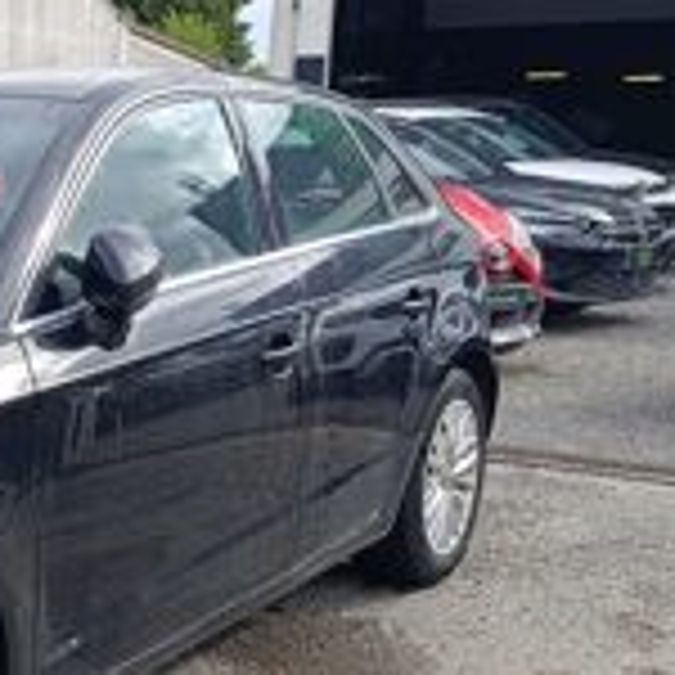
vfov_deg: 26.2
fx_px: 1434
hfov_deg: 23.3
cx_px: -212
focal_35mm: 65
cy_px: 484
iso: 50
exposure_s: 1/275
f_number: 1.6
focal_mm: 6.14
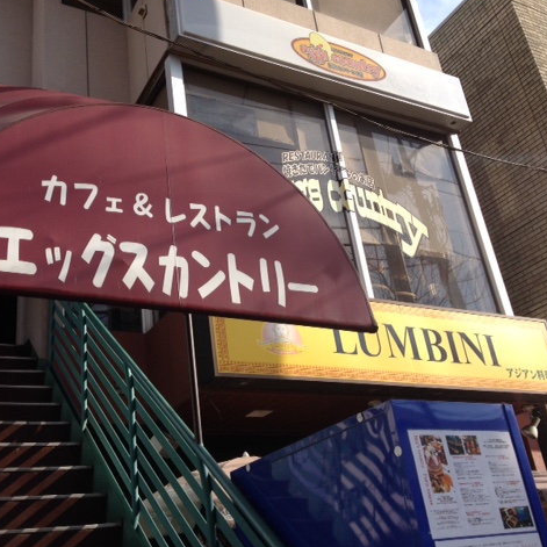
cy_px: 271
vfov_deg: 40.0
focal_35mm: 42
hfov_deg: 39.9
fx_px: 751
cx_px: 225
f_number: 2.4
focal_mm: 4.28
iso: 50
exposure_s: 1/1126
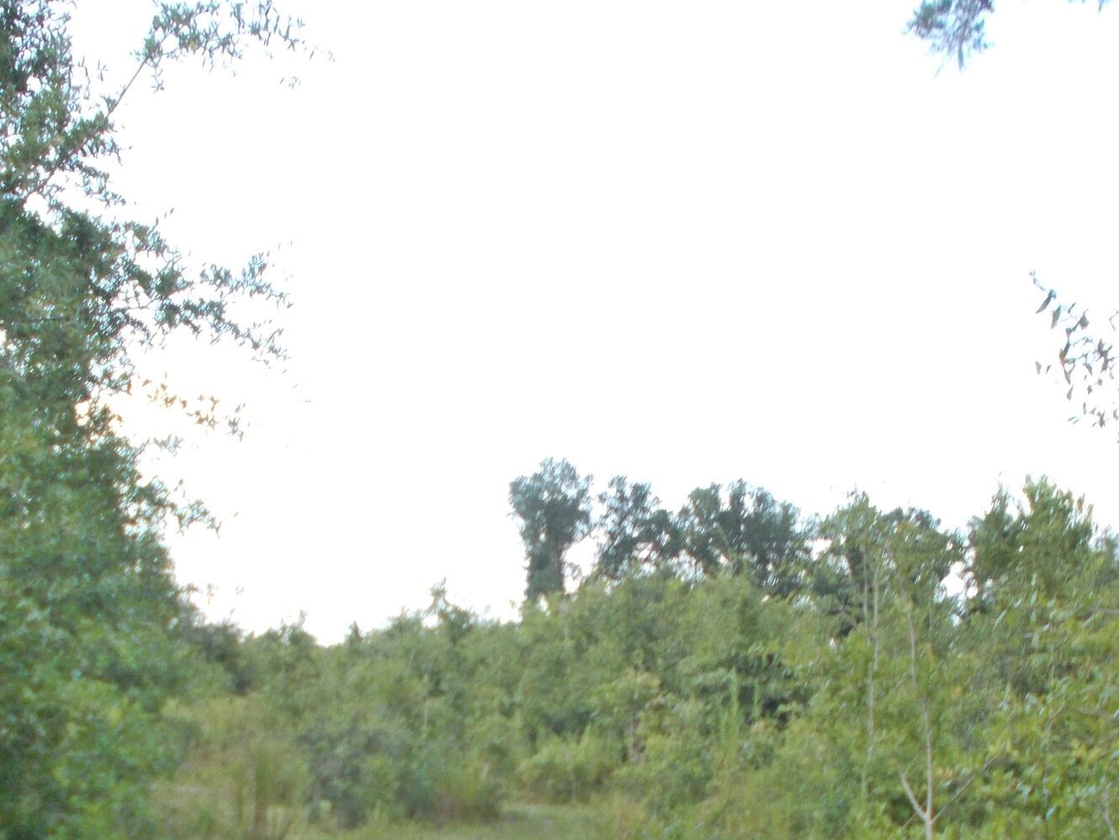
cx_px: 564
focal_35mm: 59
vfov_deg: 24.2
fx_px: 1908
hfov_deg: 32.7
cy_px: 732
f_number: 3.2
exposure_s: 1/160
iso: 80
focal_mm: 4.6
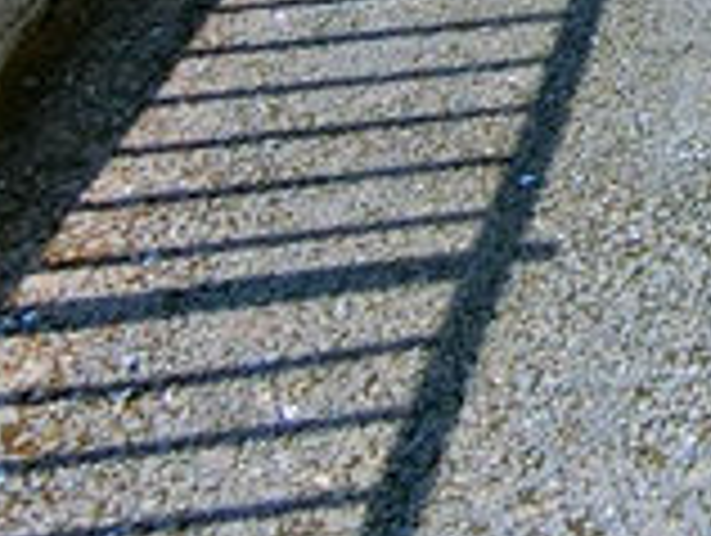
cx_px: 1004
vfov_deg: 16.3
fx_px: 1728
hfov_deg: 20.5
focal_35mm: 84
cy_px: -236
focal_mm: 4.06
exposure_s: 1/640
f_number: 2.7
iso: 80
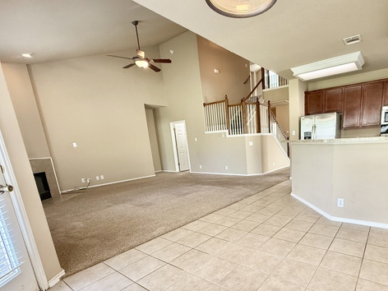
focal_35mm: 19
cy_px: 187
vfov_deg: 67.3
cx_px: 253
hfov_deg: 82.3
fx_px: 213
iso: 320
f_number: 2.2
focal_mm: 2.22
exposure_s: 1/120
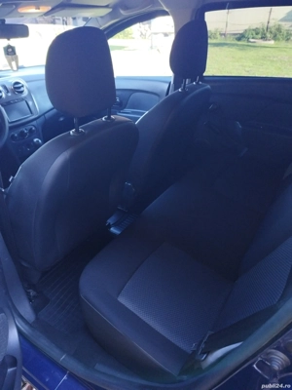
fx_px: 292
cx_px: 146
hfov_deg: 53.1
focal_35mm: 26
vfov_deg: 67.3
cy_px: 195
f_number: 1.8
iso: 686
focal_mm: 6.24
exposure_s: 1/100
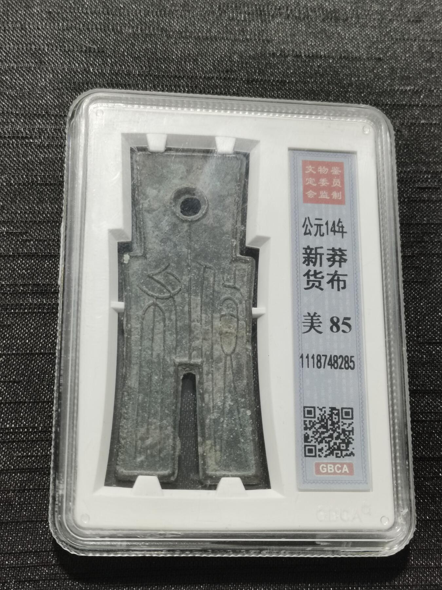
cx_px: 221
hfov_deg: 26.6
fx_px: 936
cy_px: 295
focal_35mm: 55
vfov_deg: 34.9
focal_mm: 5.58
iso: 125
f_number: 1.8
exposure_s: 1/100
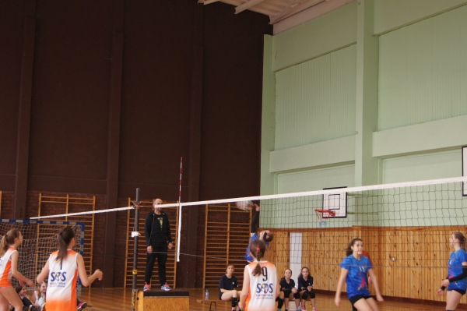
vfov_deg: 22.6
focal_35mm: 60
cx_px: 234
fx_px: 778
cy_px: 156
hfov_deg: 33.4
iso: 800
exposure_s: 1/60
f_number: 5
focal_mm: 40
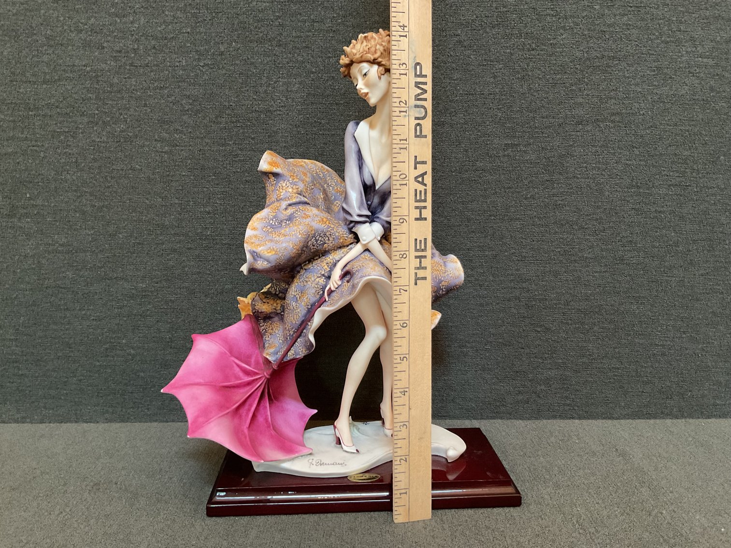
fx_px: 612
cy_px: 274
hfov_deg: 61.7
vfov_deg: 48.2
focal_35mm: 29
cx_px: 366
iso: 250
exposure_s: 1/40
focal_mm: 3
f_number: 1.8
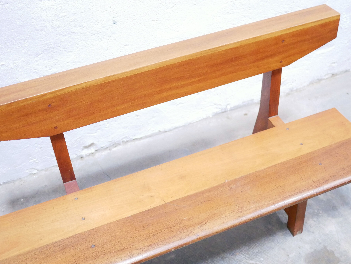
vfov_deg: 30.3
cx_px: 178
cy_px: 146
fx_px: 487
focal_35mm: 48
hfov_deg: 39.6
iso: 3200
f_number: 1.7
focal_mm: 20
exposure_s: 1/50
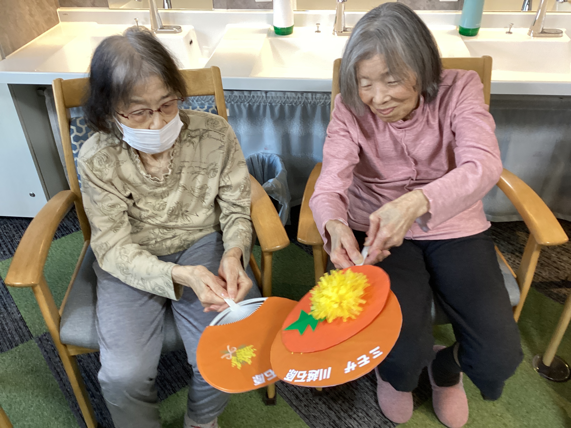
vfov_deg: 45.4
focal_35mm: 31
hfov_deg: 58.4
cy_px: 214
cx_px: 286
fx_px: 511
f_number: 2.4
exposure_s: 1/50
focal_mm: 3.3
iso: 125
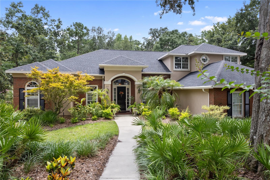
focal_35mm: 22
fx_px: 165
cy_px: 90
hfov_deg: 78.6
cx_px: 135
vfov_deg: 57.2
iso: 100
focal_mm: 8.38
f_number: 2.8
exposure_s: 1/400
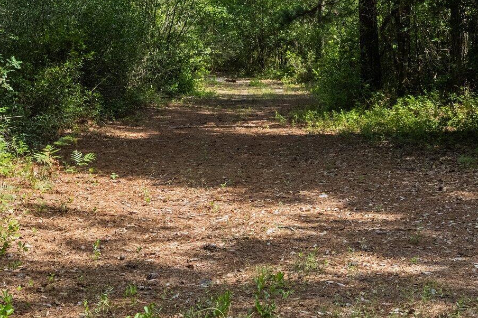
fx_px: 903
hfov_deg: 29.7
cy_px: 60
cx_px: 255
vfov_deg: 19.8
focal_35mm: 68
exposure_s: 1/1250
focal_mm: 30
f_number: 7.1
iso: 640
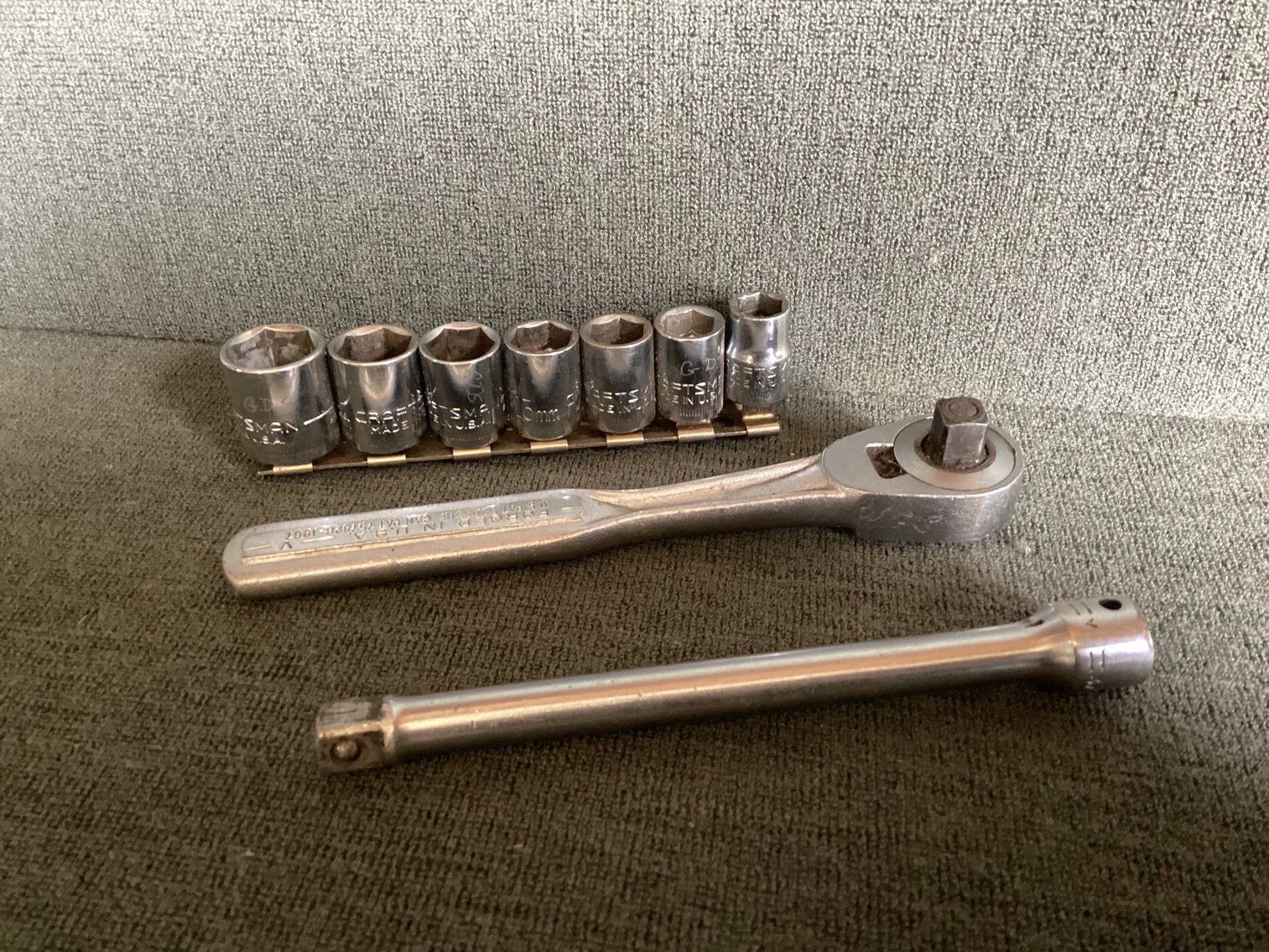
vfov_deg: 45.4
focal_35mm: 31
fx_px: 1137
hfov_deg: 58.3
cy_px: 476
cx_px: 634
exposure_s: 1/25
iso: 500
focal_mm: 3.3
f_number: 2.4
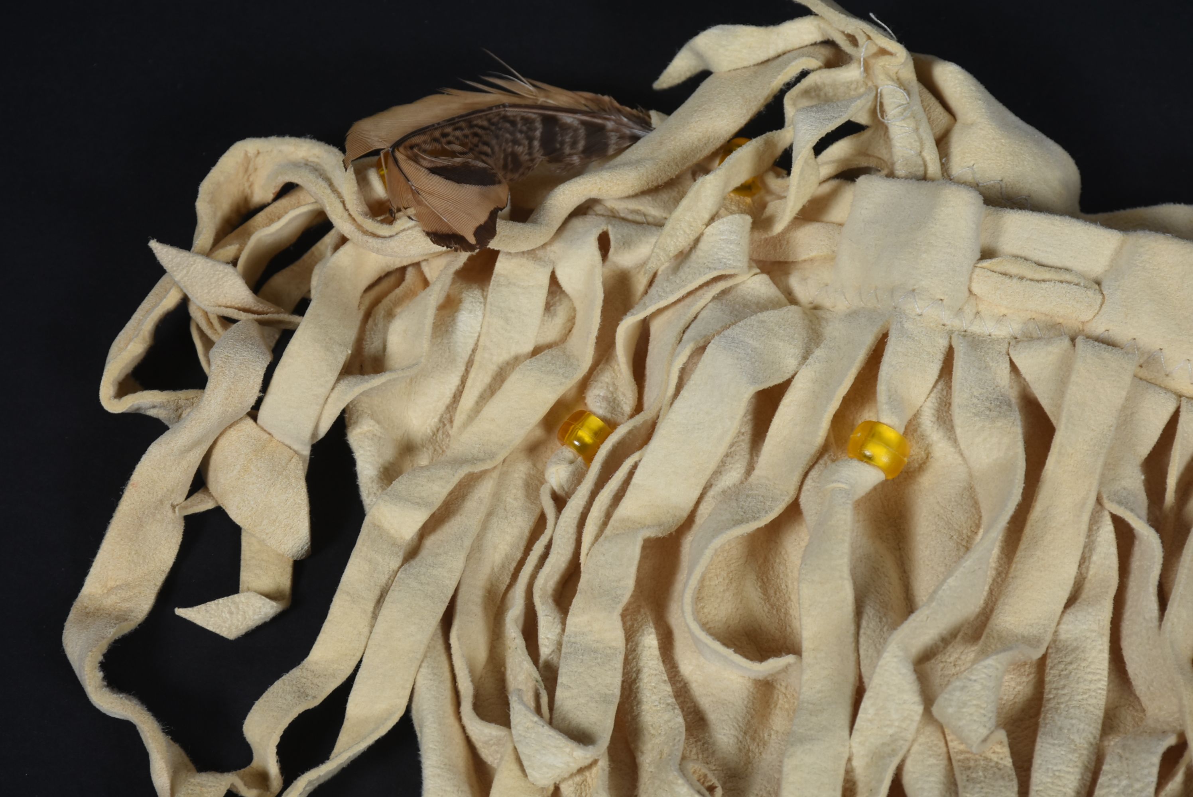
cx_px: 596
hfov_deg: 15.2
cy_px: 398
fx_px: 4477
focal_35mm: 135
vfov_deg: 10.2
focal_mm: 90
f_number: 13
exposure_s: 1/125
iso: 200
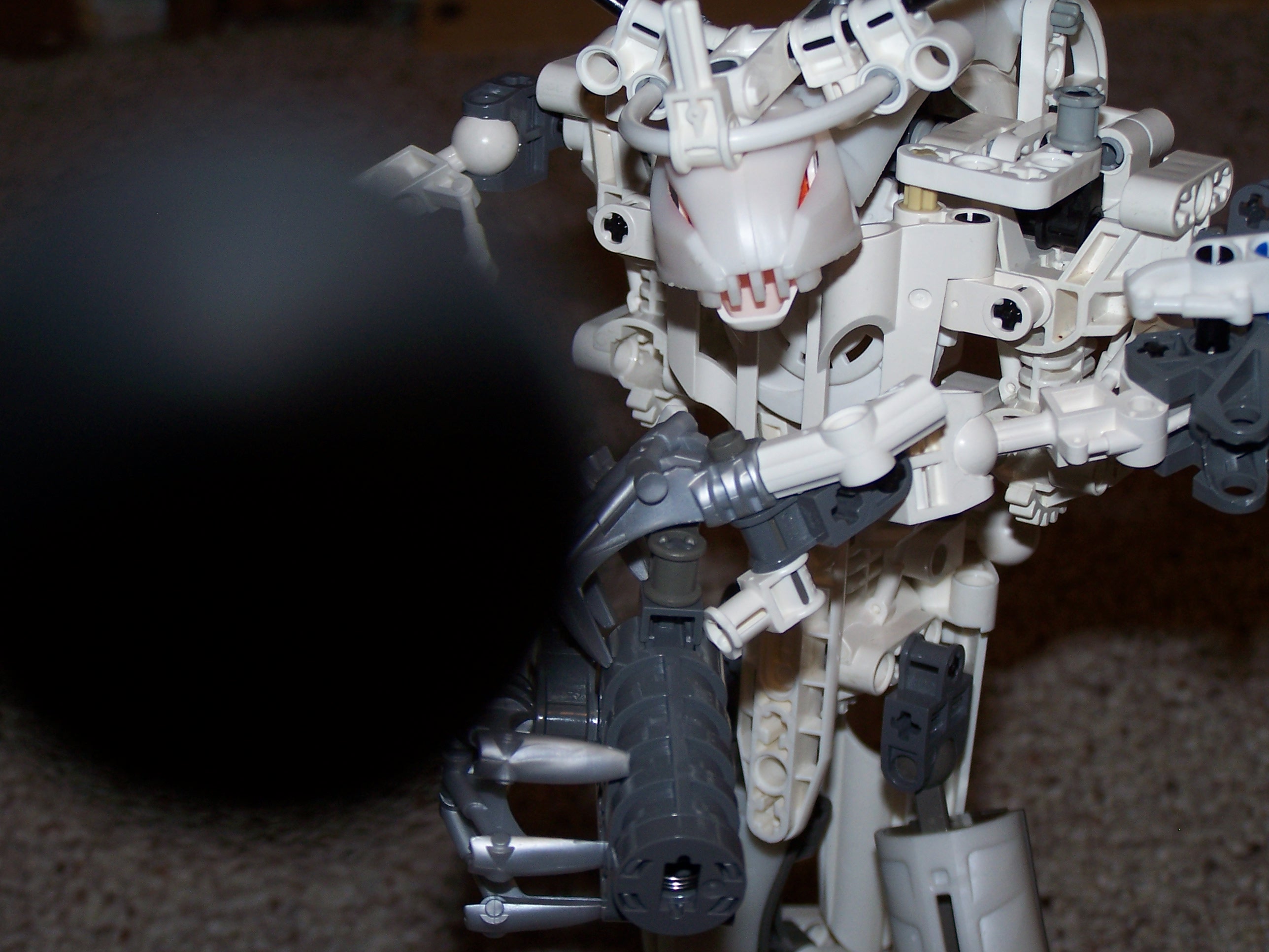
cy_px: 476
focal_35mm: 82
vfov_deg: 18.0
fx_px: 3006
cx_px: 634
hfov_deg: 23.8
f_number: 3.2
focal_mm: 13.7
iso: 80
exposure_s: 1/90
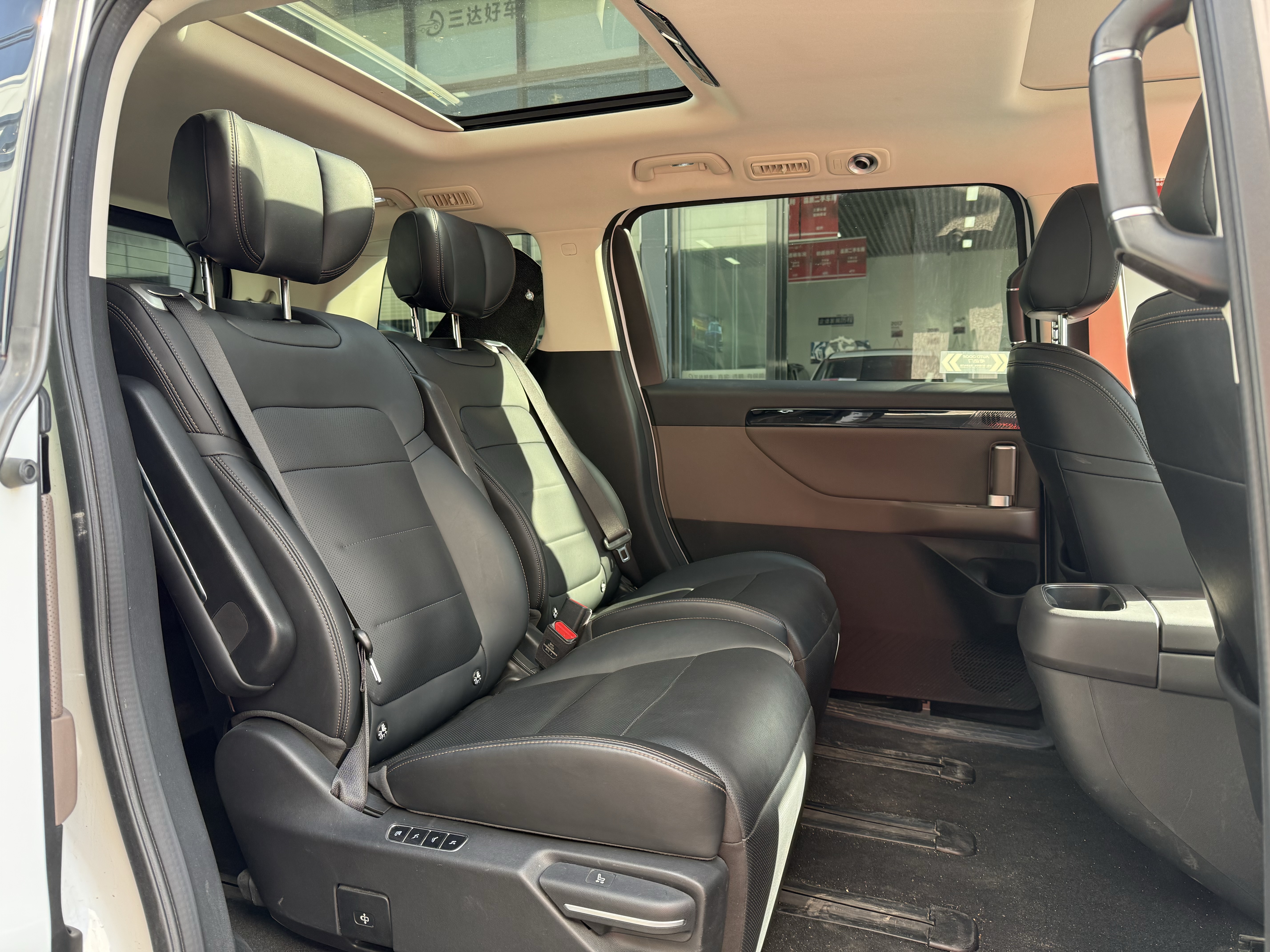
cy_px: 476
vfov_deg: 56.8
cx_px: 635
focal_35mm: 24
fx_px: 881
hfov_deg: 71.6
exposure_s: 1/121
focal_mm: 6.76
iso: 100
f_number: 1.78
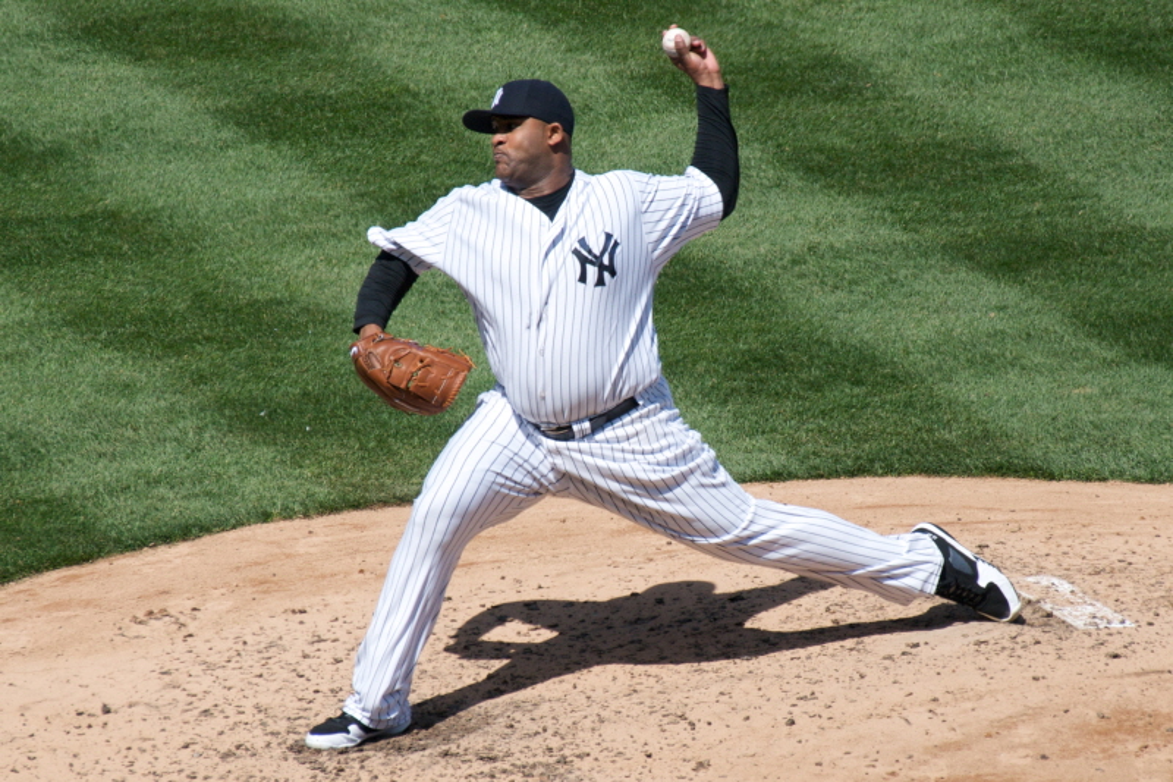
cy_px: 391
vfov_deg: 2.3
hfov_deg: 3.4
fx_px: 19545
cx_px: 586
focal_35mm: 600
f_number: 5.6
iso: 500
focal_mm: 400
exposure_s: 1/3200
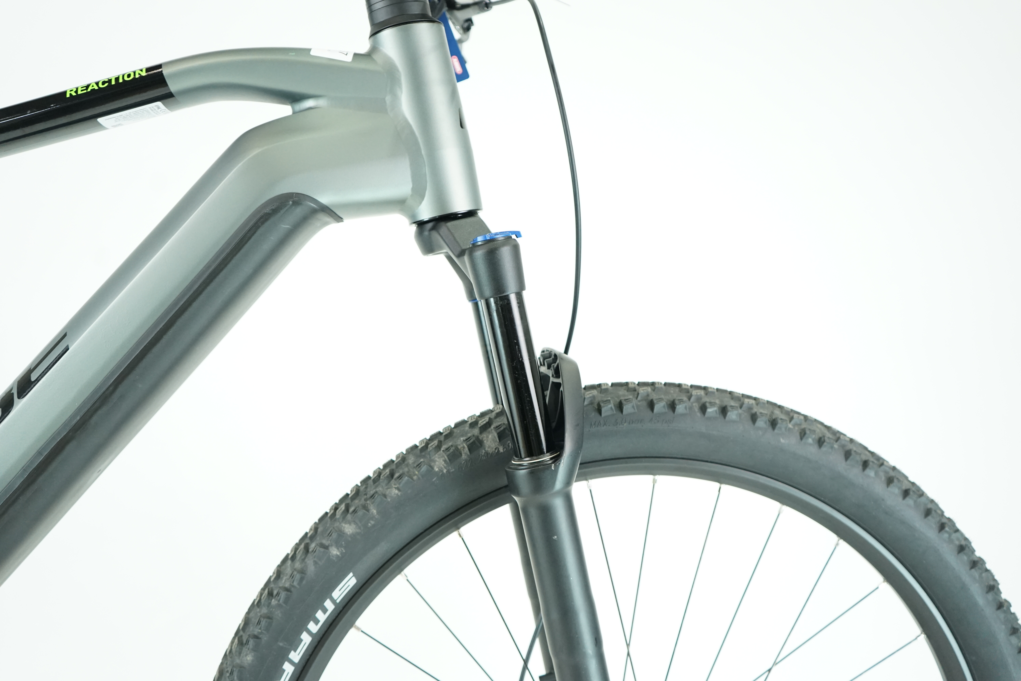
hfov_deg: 58.7
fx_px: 907
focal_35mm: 32
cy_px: 340
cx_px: 510
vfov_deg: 41.1
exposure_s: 1/200
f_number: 4
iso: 2000
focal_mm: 32
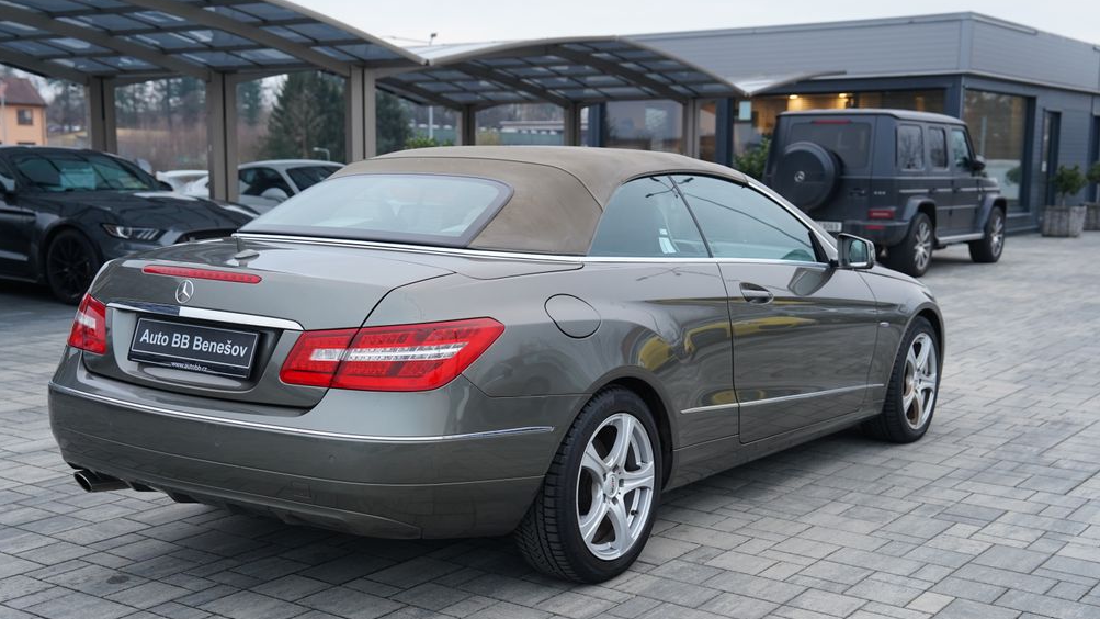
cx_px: 557
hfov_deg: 44.6
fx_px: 1342
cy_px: 352
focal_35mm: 46
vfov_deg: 25.9
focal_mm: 43
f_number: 4
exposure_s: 1/160
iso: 1000
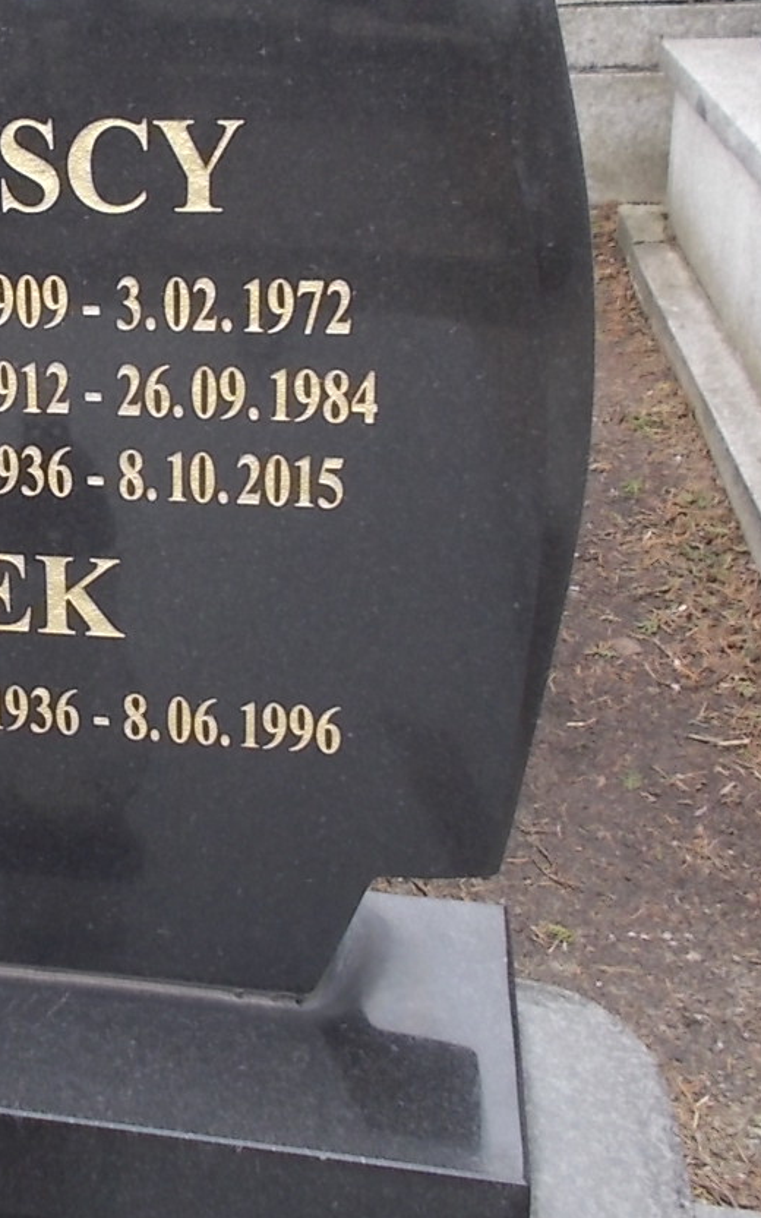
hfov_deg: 23.0
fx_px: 1759
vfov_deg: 37.5
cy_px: 356
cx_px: -75
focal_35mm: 53
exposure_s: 1/160
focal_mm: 4.6
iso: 80
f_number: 3.2
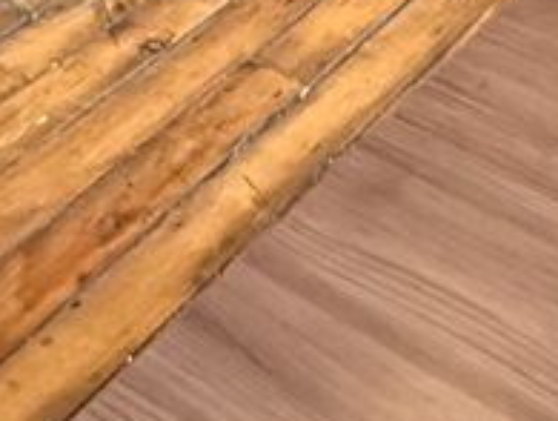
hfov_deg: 22.6
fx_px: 1389
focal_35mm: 86
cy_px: -770
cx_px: 386
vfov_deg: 11.6
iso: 500
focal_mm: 2.22
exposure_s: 1/60
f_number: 2.2
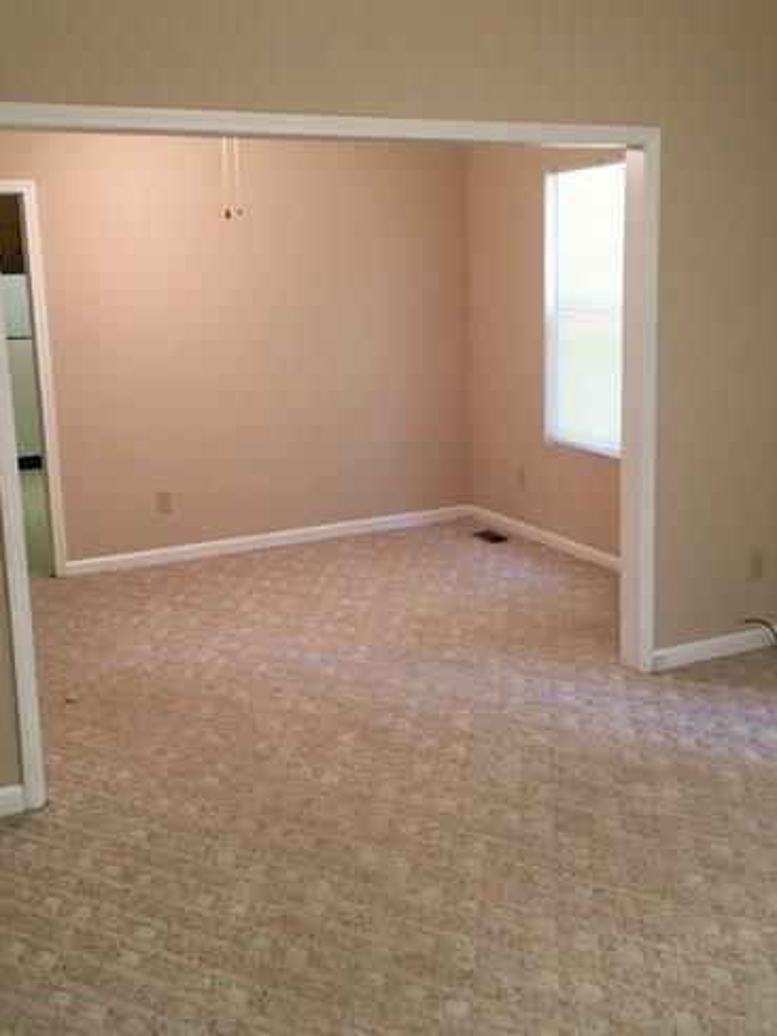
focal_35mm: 38
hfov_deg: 37.7
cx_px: 405
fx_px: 1137
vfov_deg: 48.9
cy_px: 476
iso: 100
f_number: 2.2
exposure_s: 1/30
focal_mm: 4.15
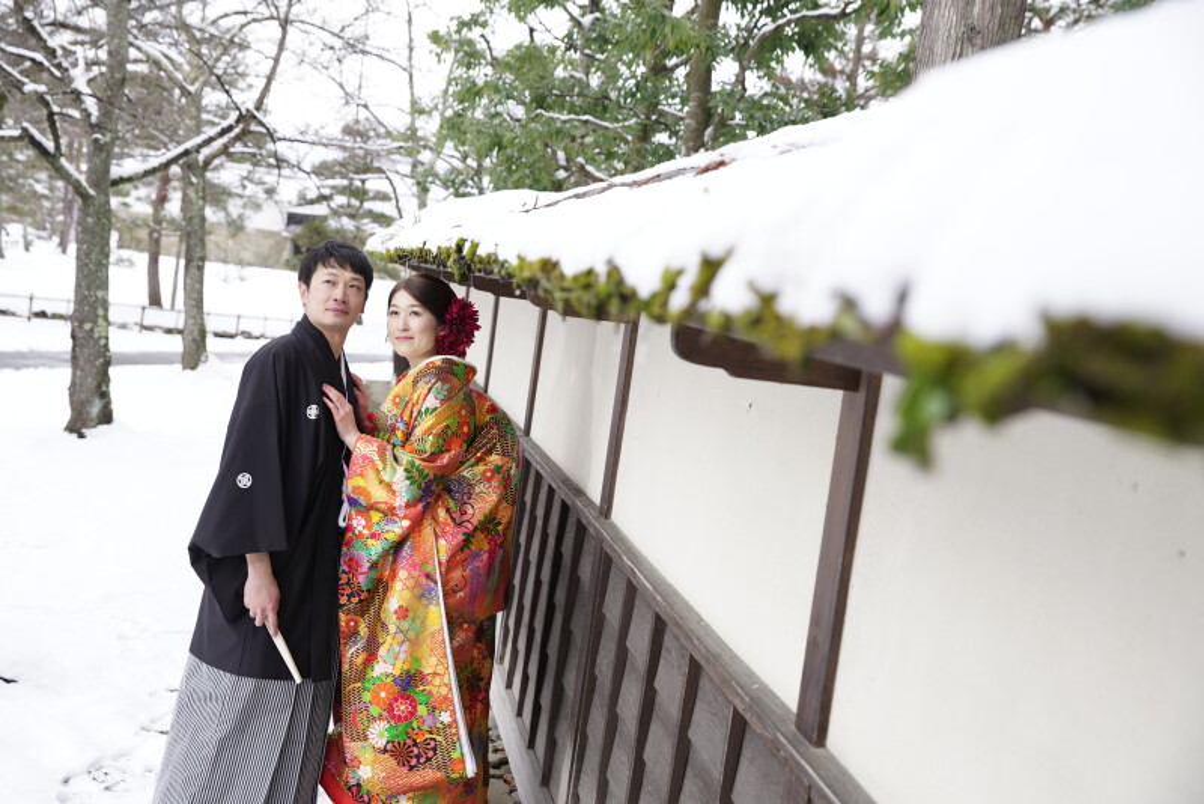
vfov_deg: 29.9
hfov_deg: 43.6
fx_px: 1505
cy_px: 402
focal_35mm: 45
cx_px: 602
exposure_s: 1/200
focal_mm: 45
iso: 100
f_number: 5
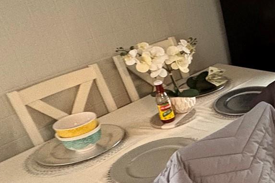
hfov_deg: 30.5
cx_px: 353
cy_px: 92
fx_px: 397
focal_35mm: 52
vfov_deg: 26.0
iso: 640
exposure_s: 1/60
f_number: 2.2
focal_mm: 2.22
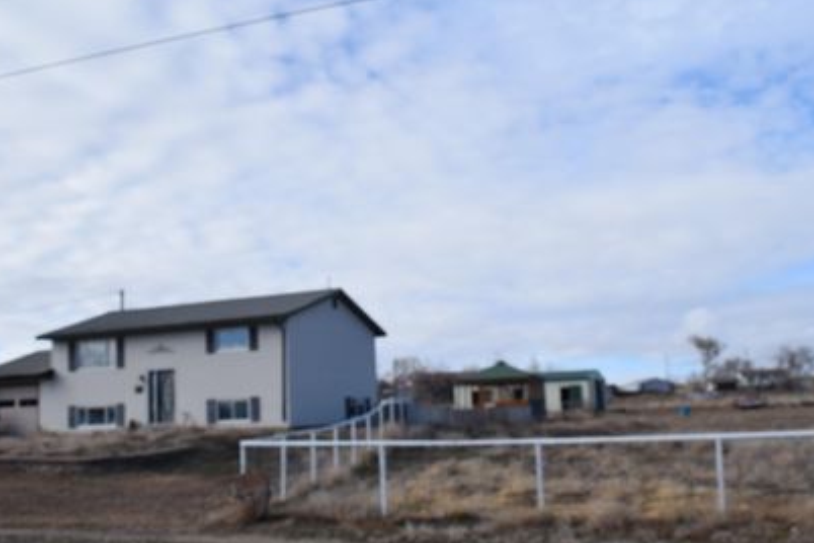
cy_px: 315
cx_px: 452
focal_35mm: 41
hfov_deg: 47.3
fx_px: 927
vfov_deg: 32.6
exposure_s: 1/400
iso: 200
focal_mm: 22
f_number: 10
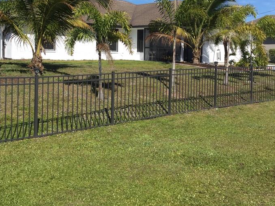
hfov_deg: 40.4
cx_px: 130
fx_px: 374
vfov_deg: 30.5
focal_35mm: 47
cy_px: 59
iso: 25
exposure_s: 1/1404
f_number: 2.4
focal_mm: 3.3
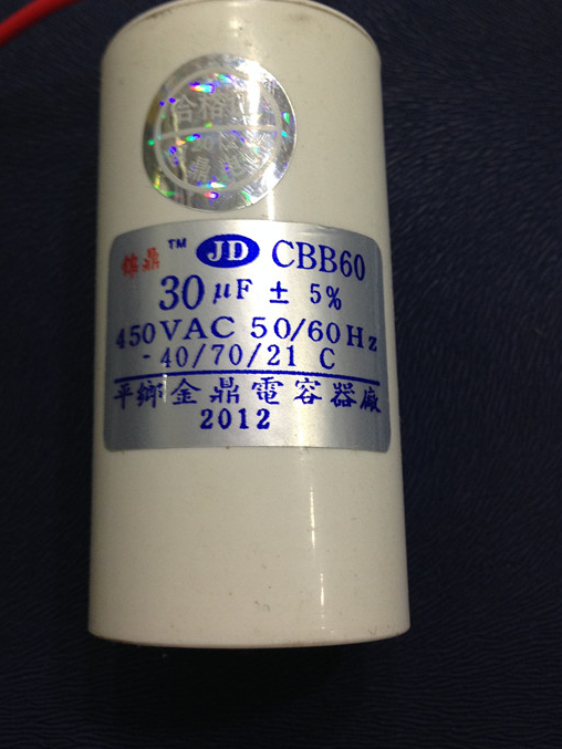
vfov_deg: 47.6
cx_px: 232
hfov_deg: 36.7
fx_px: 844
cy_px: 310
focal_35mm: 39
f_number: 2.4
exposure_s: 1/20
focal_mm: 4.12
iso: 100
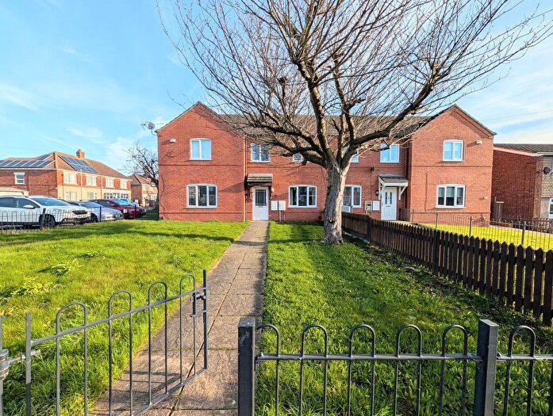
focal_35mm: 12
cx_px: 276
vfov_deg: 94.7
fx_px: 192
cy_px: 208
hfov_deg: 110.4
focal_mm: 2.02
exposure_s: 1/2439
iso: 47
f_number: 1.7
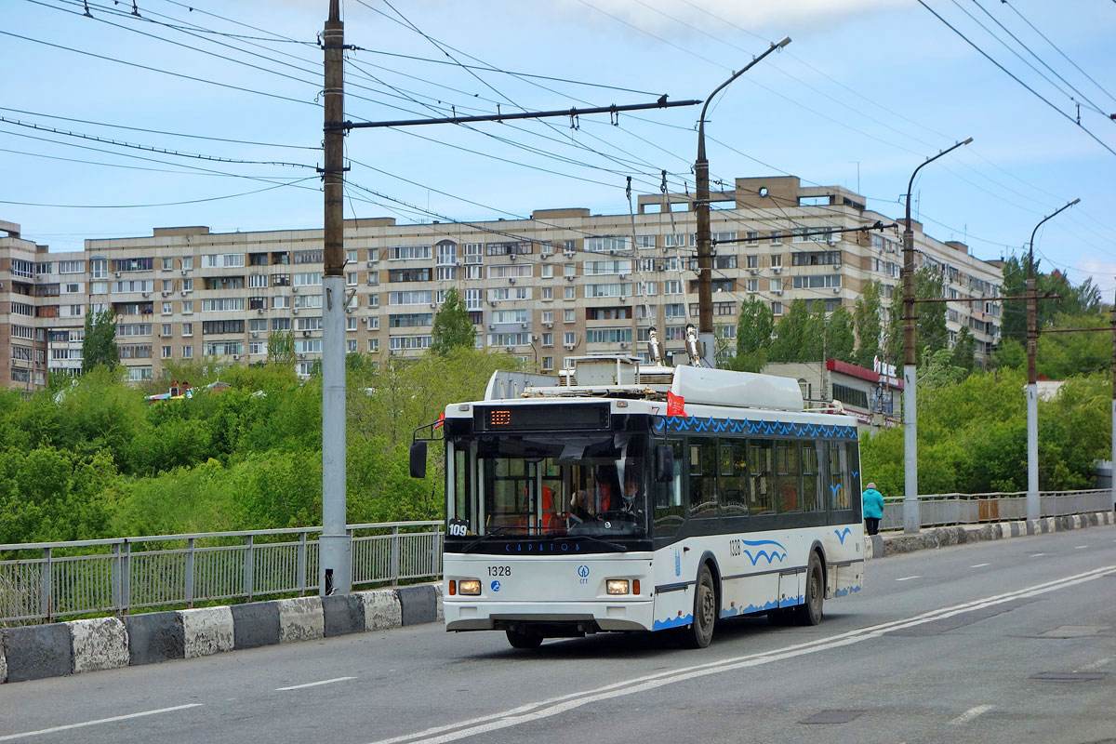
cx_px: 558
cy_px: 372
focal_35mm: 97
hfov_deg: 21.0
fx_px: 3007
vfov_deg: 14.1
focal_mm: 35.96
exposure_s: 1/500
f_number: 5.6
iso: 125
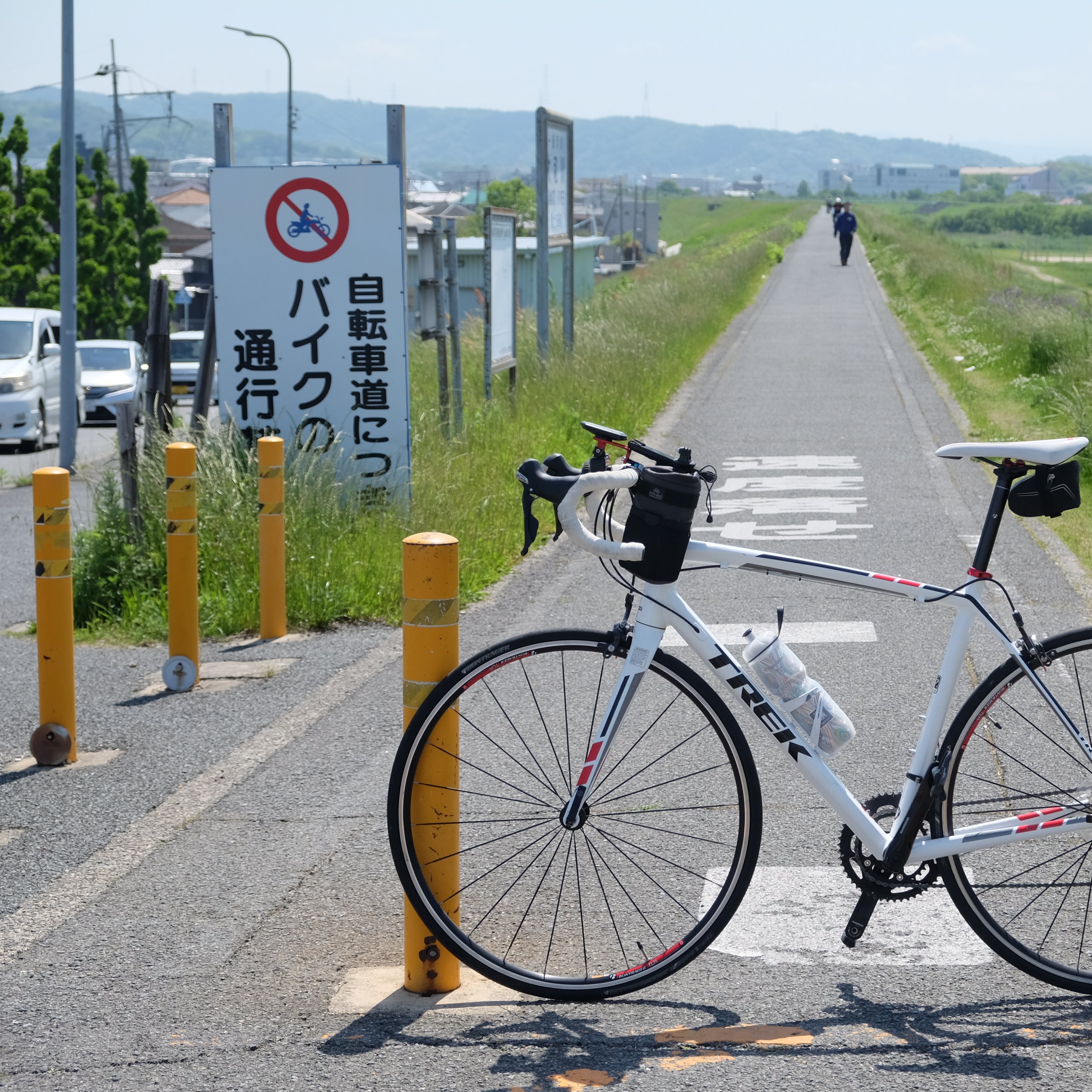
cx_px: 805
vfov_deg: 25.0
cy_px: 545
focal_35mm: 69
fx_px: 2463
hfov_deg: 24.7
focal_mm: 35.8
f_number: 4.5
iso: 400
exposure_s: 1/1700
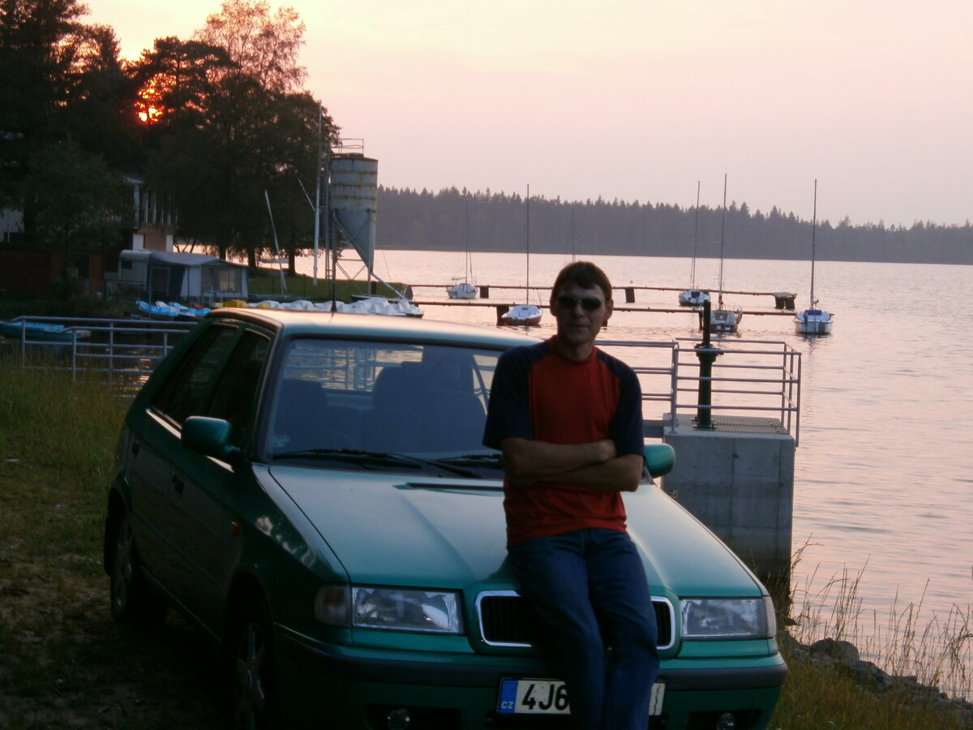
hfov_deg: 25.7
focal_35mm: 76
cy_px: 365
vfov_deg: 19.4
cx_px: 486
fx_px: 2136
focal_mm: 13.4
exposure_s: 1/60
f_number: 5.2
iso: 125
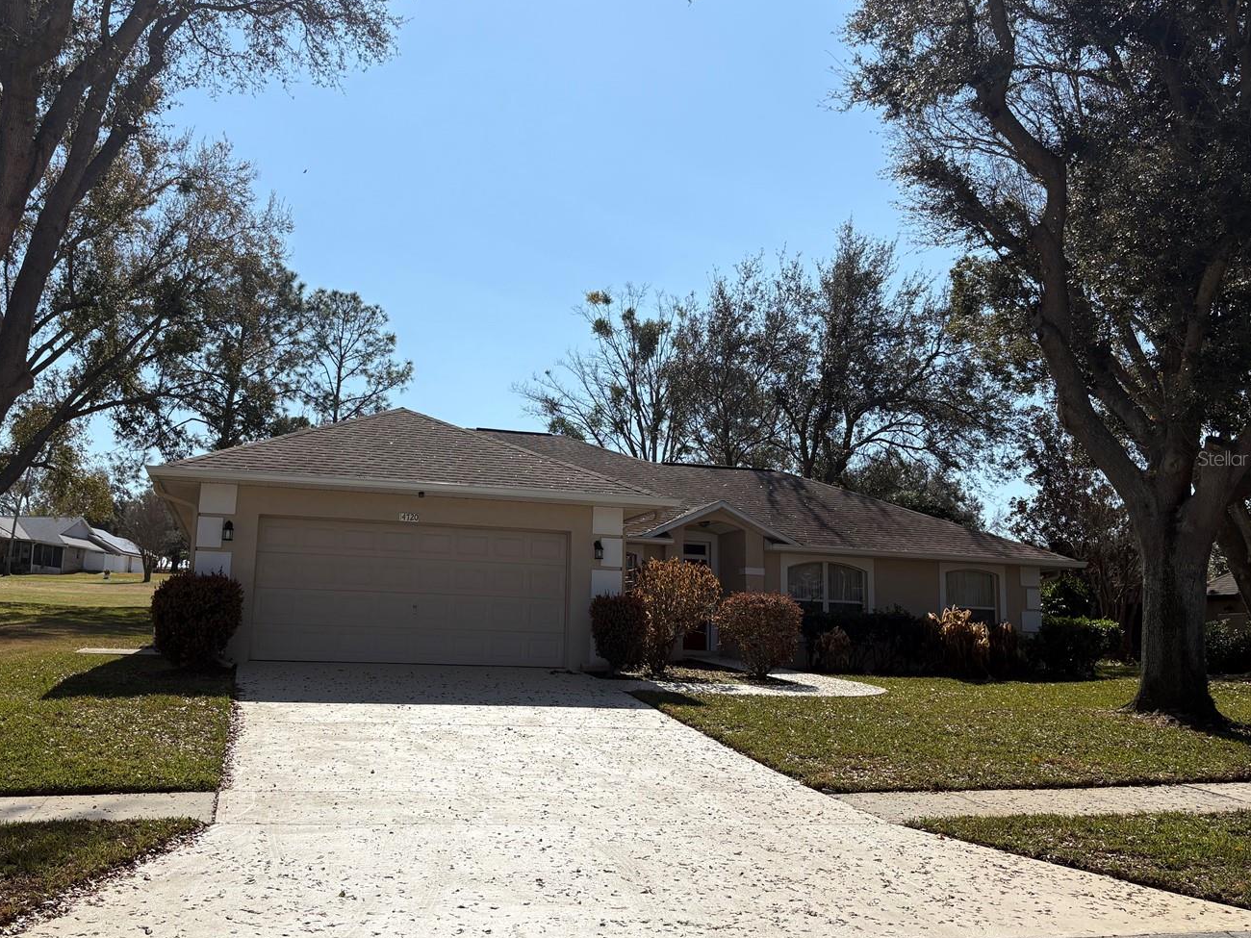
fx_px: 1156
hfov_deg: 56.5
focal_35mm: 32
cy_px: 458
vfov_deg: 44.2
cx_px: 519
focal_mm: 5.96
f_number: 1.6
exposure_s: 1/8850
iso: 50
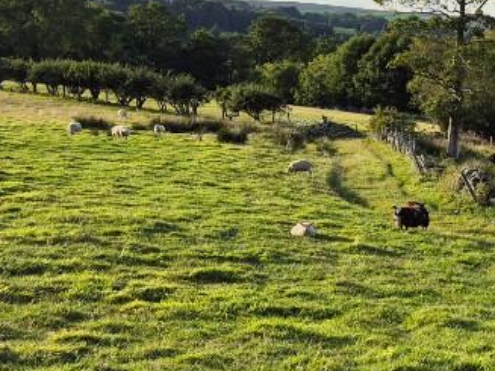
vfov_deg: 20.4
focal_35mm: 72
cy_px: 177
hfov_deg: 22.0
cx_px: 760
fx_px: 1029
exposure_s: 1/736
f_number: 1.8
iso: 25
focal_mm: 5.4
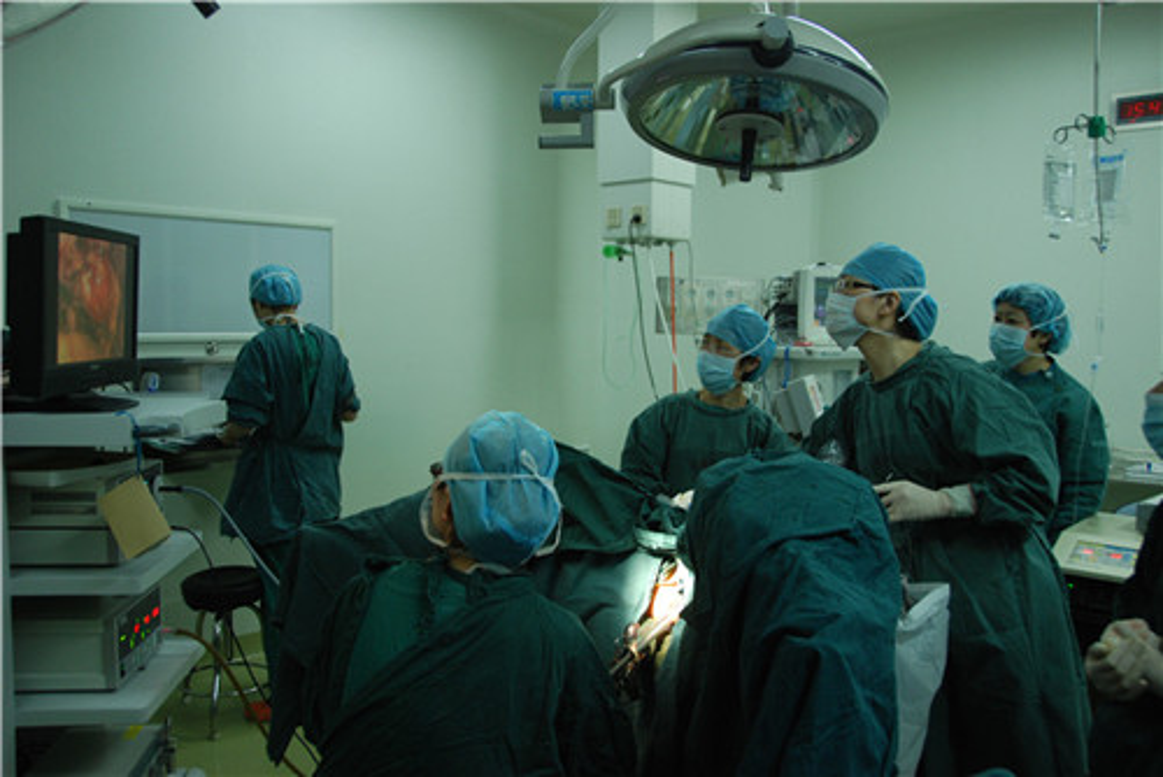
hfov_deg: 61.9
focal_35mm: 30
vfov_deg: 43.7
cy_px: 388
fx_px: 970
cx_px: 582
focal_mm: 20
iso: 400
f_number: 3.8
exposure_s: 1/25
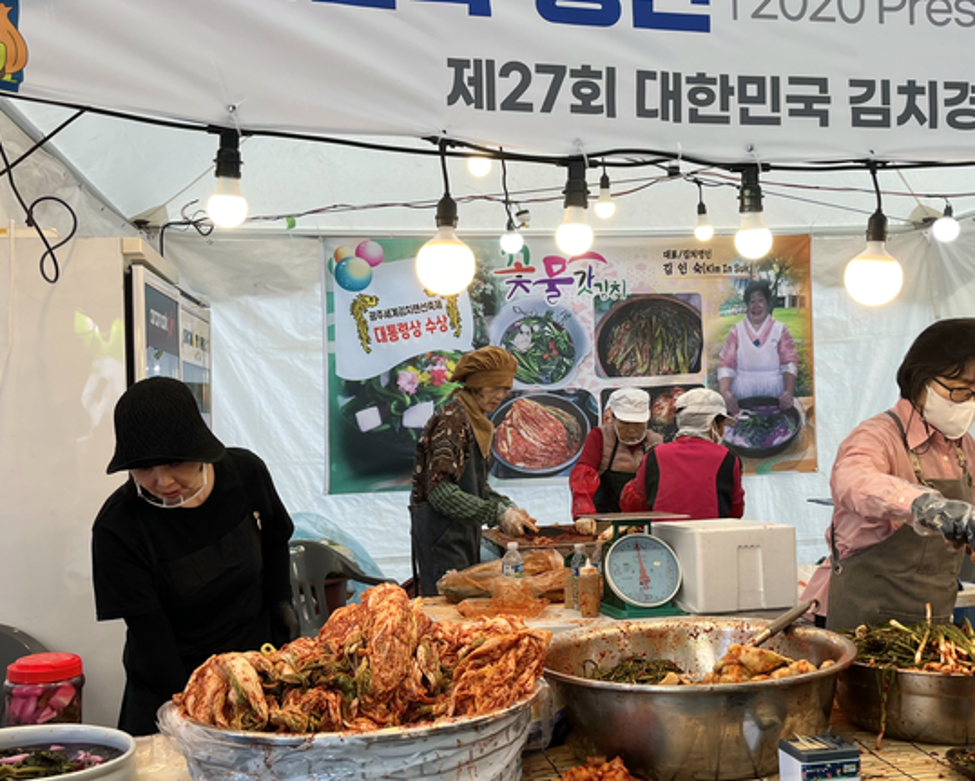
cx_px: 522
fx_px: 953
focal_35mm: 33
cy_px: 345
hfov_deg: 54.1
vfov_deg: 44.5
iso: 40
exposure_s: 1/201
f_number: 1.6
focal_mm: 5.1
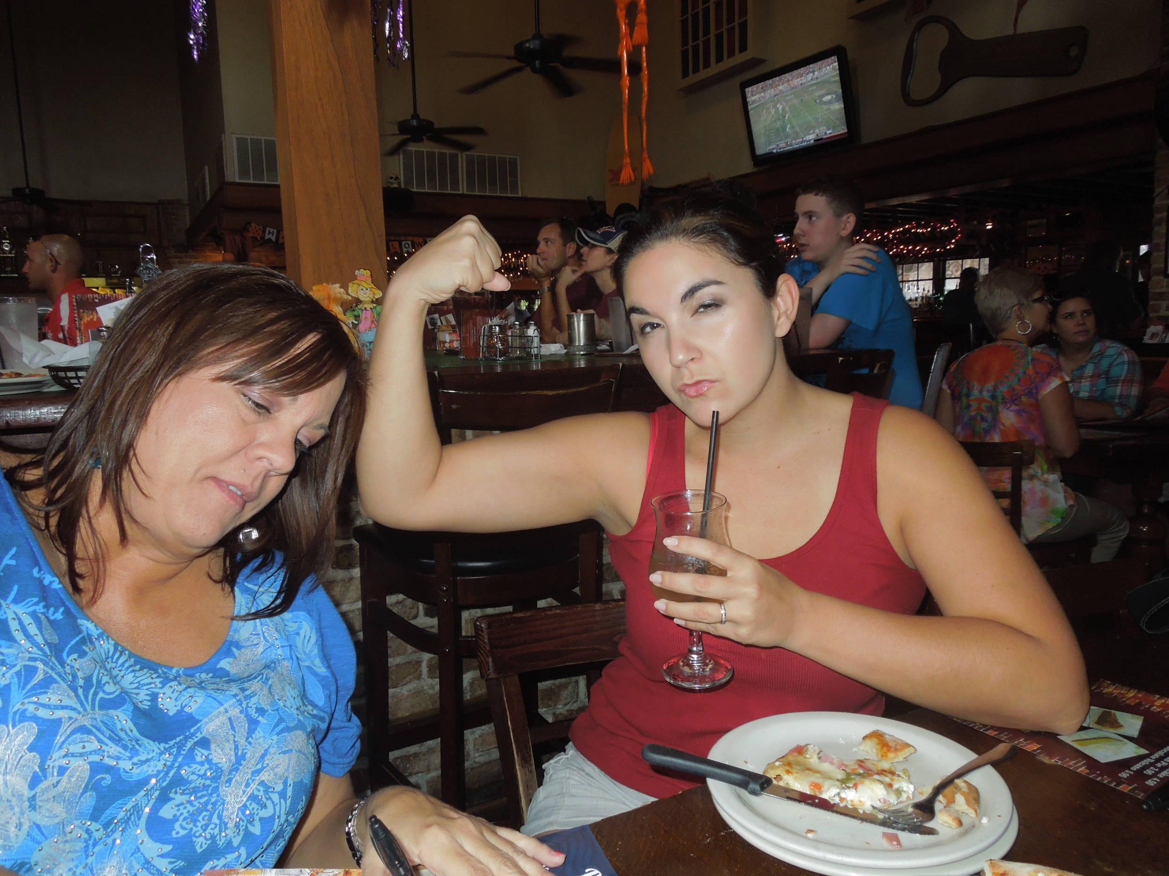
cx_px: 584
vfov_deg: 54.9
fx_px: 844
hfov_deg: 69.4
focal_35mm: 25
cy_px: 438
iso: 200
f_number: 3.3
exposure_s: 1/30
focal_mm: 4.5
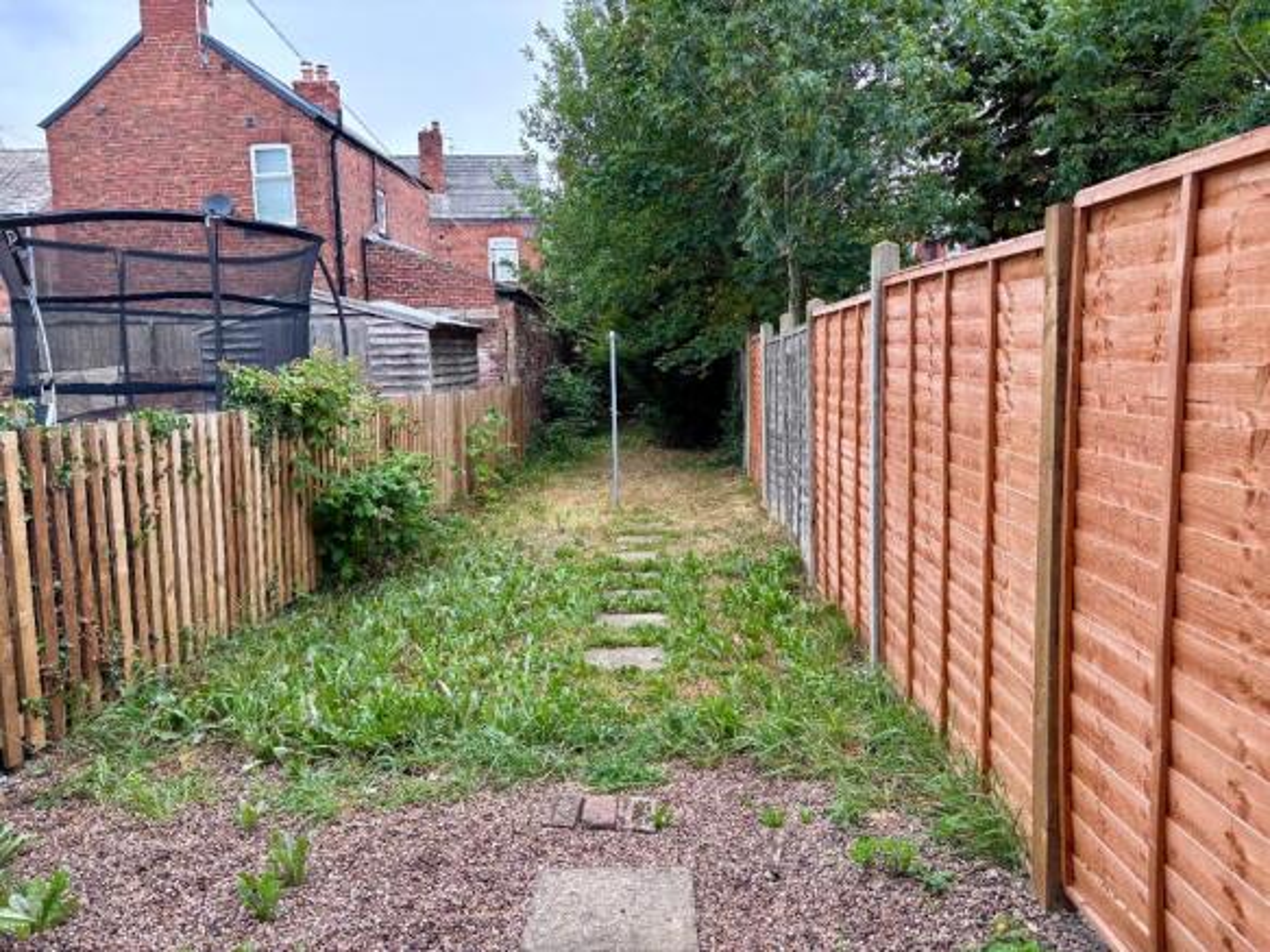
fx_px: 954
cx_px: 635
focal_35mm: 26
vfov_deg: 53.0
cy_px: 476
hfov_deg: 67.3
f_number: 1.6
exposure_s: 1/172
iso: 50
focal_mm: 5.96
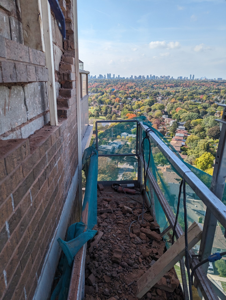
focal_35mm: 24
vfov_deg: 71.5
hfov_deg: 56.9
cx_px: 113
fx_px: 208
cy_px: 150
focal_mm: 6.81
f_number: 1.85
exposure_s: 1/1414
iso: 42
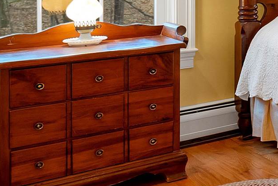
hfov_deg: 17.4
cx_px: 595
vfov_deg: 18.7
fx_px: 533
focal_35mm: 69
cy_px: -38
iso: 400
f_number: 8
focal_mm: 14
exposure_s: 1/10
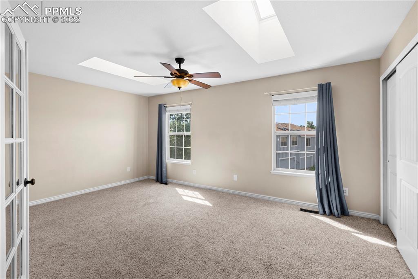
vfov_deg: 73.7
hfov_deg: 96.8
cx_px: 209
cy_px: 140
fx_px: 186
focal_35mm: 16
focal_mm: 16
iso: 100
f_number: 11
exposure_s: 1/2
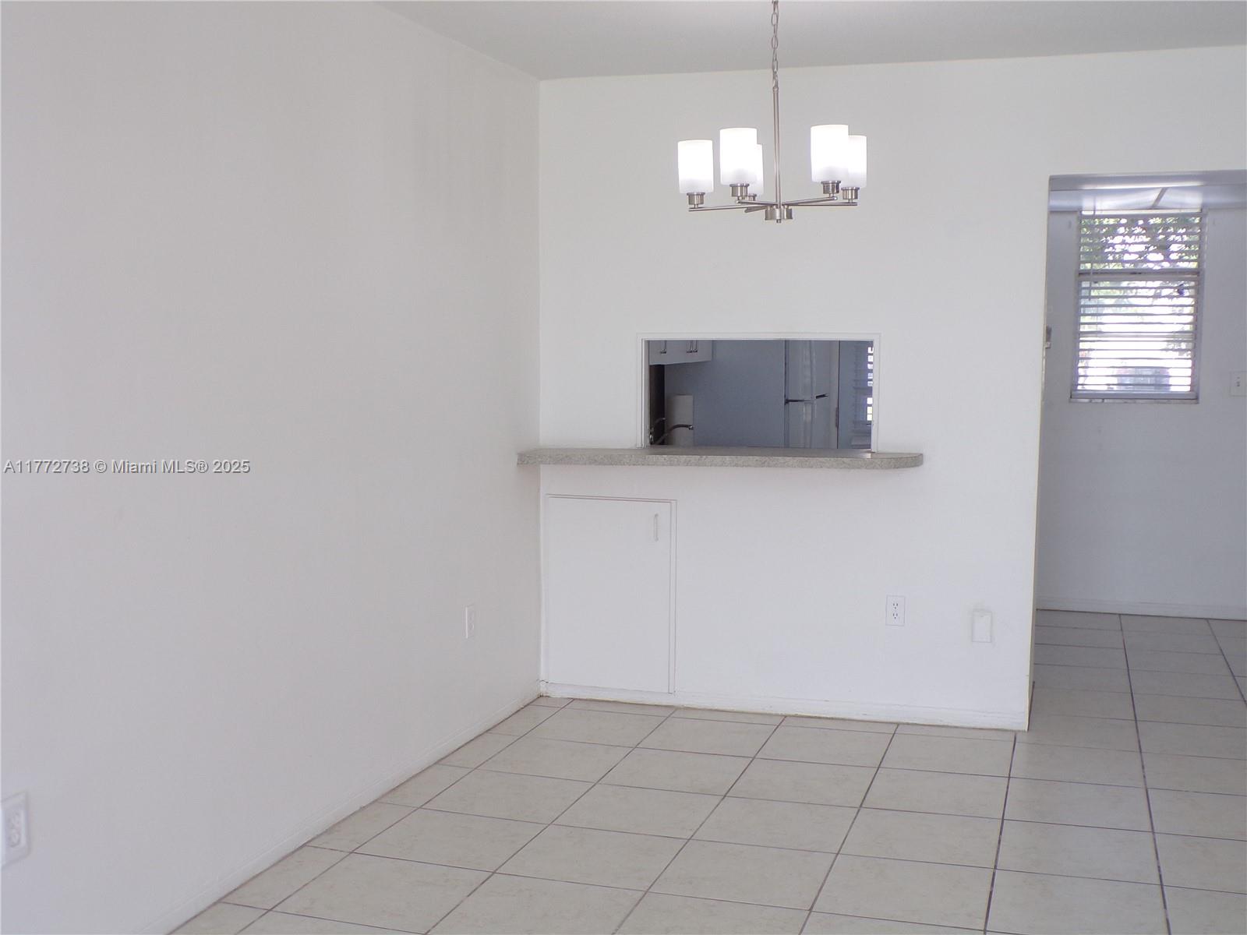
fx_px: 1333
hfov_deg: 50.1
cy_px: 468
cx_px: 624
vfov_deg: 38.7
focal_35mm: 37
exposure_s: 1/120
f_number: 3.3
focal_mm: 6.6
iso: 80
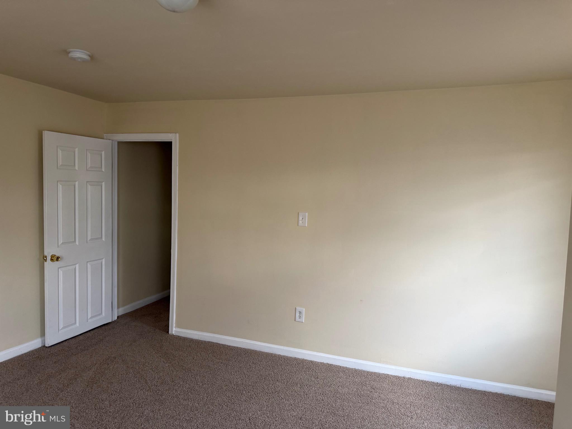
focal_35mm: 24
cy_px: 214
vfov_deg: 56.8
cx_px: 286
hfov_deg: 71.6
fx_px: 397
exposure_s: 1/111
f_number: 1.78
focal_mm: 6.76
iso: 200
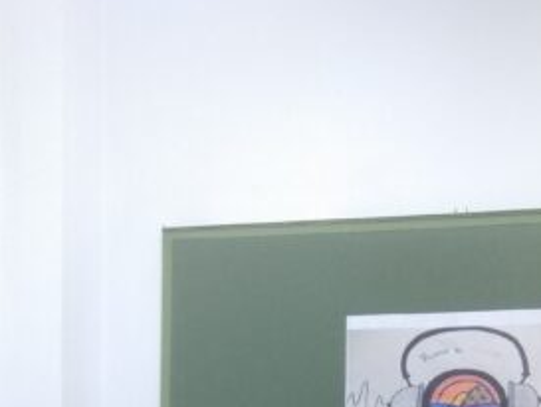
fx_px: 922
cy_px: 502
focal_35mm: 59
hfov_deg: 32.7
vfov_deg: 22.6
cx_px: 283
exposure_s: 1/25
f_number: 2
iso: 400
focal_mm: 3.57
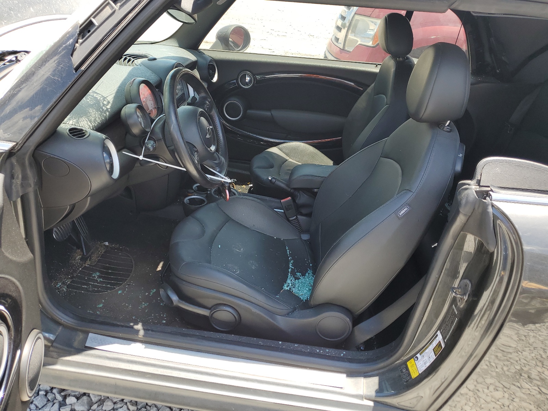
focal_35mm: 26
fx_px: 412
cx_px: 274
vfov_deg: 53.1
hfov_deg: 67.3
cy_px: 206
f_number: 1.5
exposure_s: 1/500
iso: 50
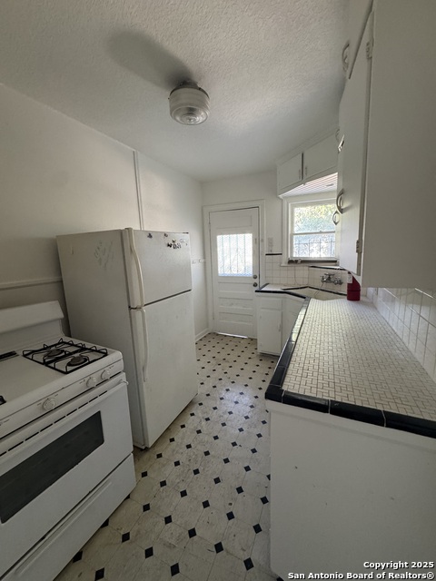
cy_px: 290
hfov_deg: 85.7
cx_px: 218
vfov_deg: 102.1
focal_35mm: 14
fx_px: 235
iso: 320
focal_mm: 2.22
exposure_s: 1/60
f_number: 2.2
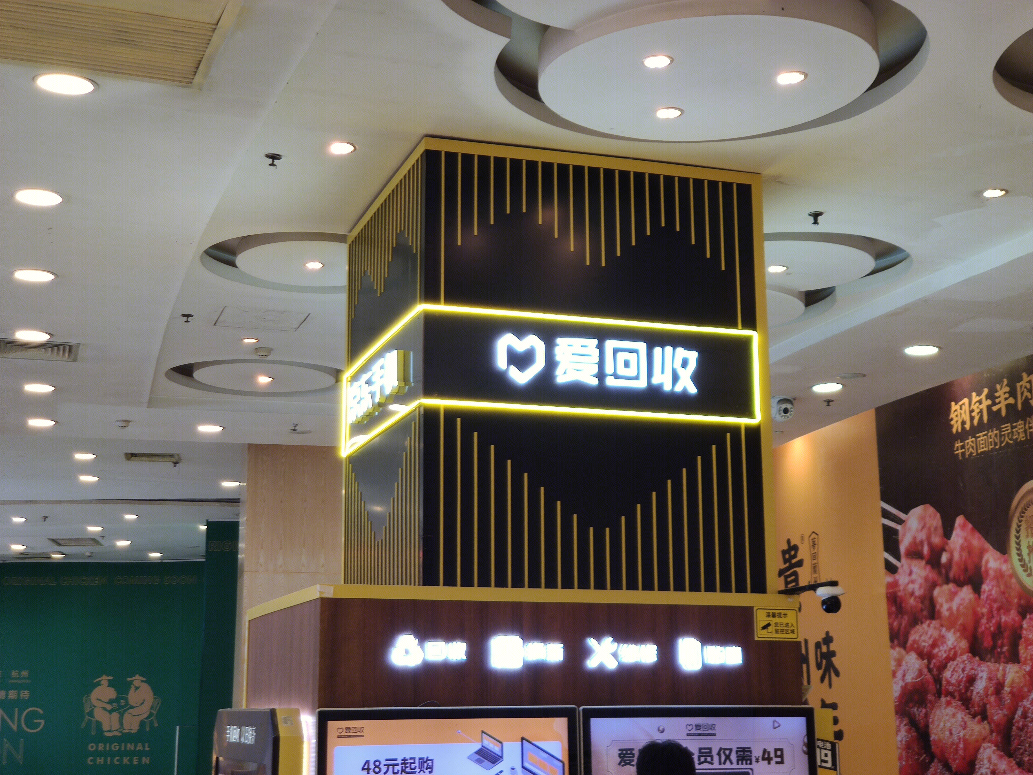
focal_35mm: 51
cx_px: 516
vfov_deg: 28.6
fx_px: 1522
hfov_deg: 37.5
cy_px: 388
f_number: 2.2
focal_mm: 6.22
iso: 239
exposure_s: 1/50
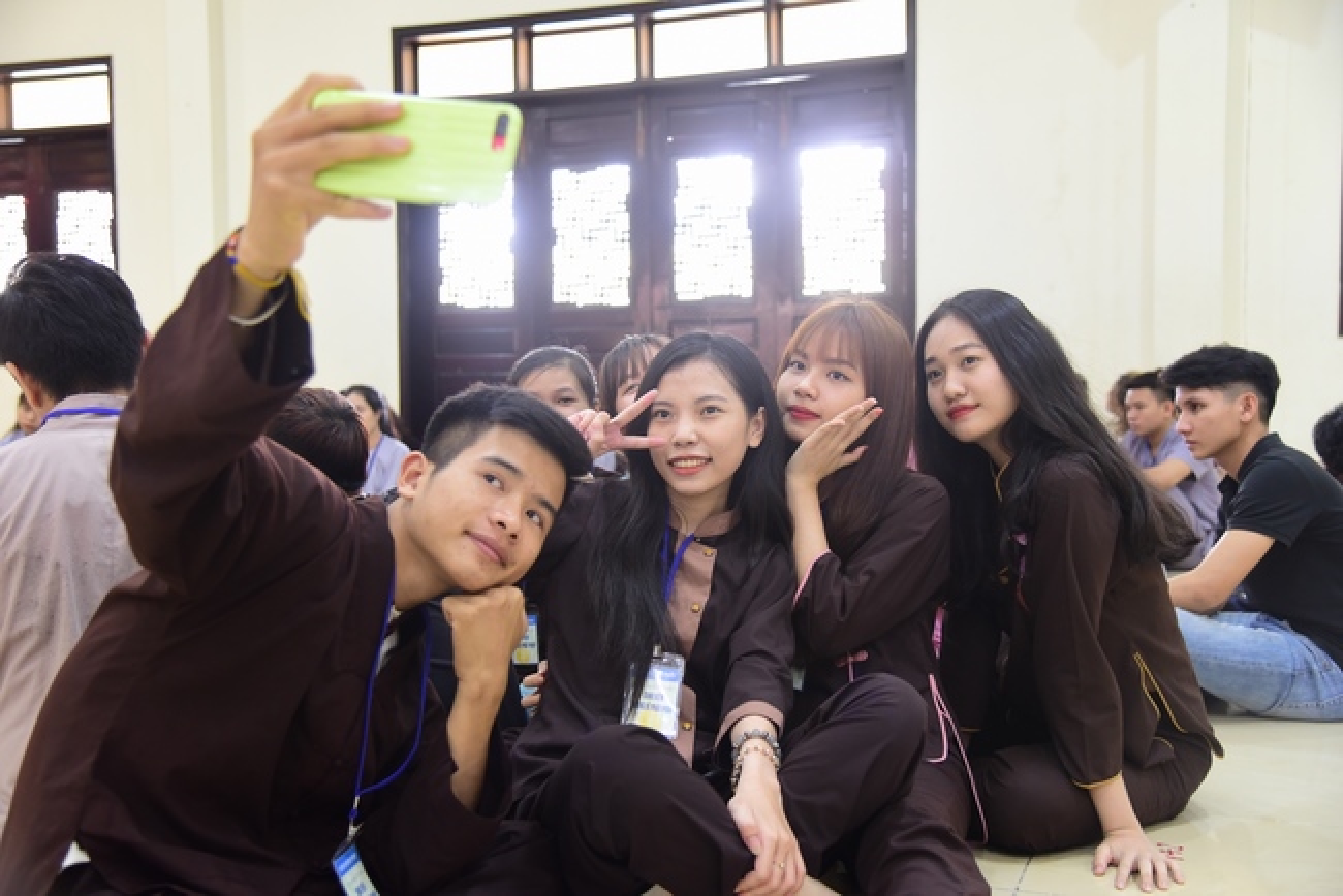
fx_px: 1418
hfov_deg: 50.7
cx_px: 672
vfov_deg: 35.1
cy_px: 448
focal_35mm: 38
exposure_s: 1/40
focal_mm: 38
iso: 1600
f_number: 4
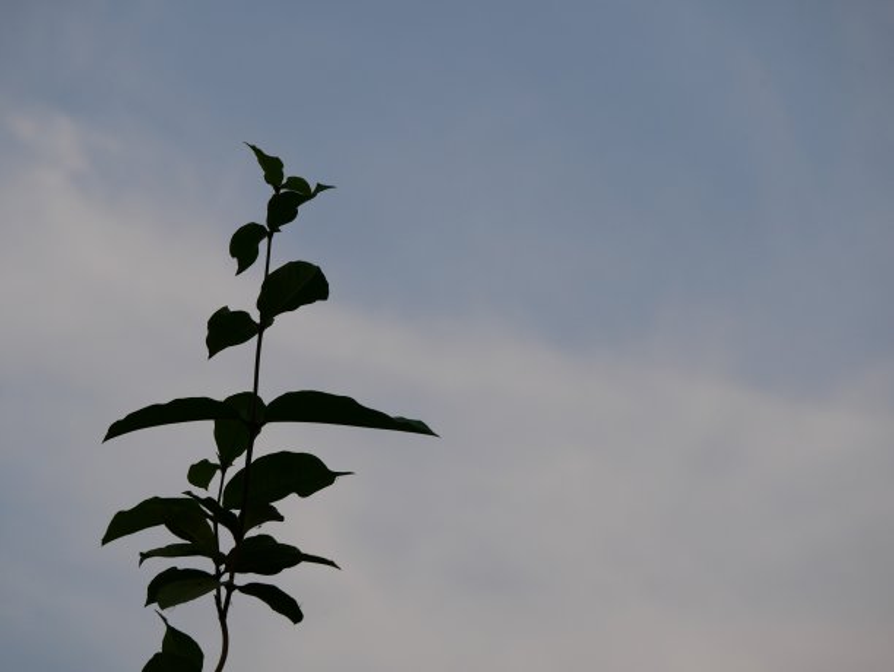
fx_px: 4135
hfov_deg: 12.3
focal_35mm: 160
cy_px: 336
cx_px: 447
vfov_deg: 9.3
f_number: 6.3
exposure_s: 1/500
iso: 200
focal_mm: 80
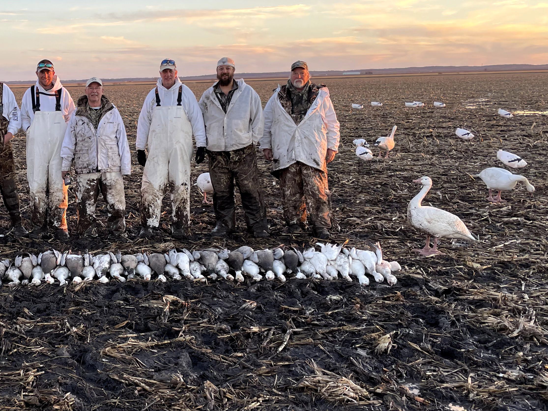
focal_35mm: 47
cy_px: 211
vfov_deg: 30.9
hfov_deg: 38.4
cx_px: 83
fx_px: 744
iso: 32
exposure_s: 1/134
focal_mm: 4.2
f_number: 1.6
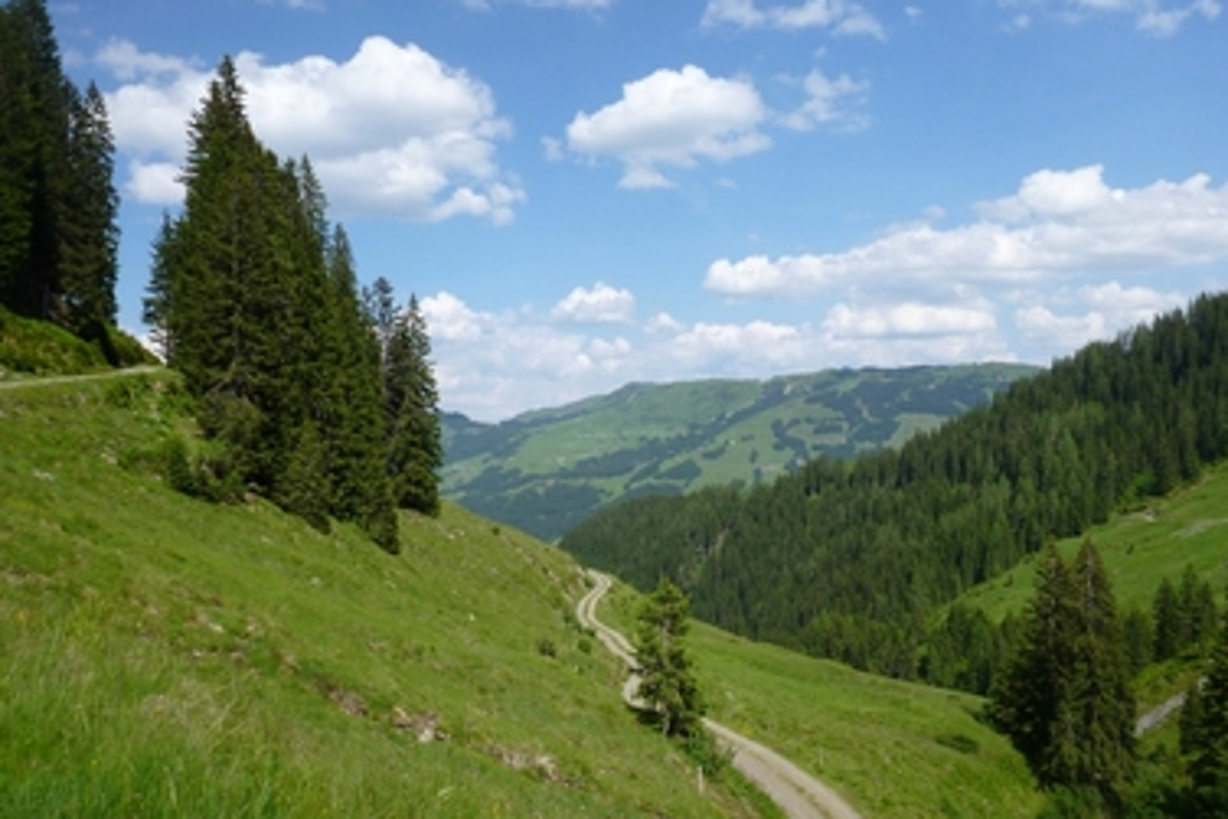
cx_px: 637
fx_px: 1058
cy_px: 460
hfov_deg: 60.2
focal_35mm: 31
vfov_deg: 42.3
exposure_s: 1/1000
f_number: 3.3
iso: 100
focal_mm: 4.9
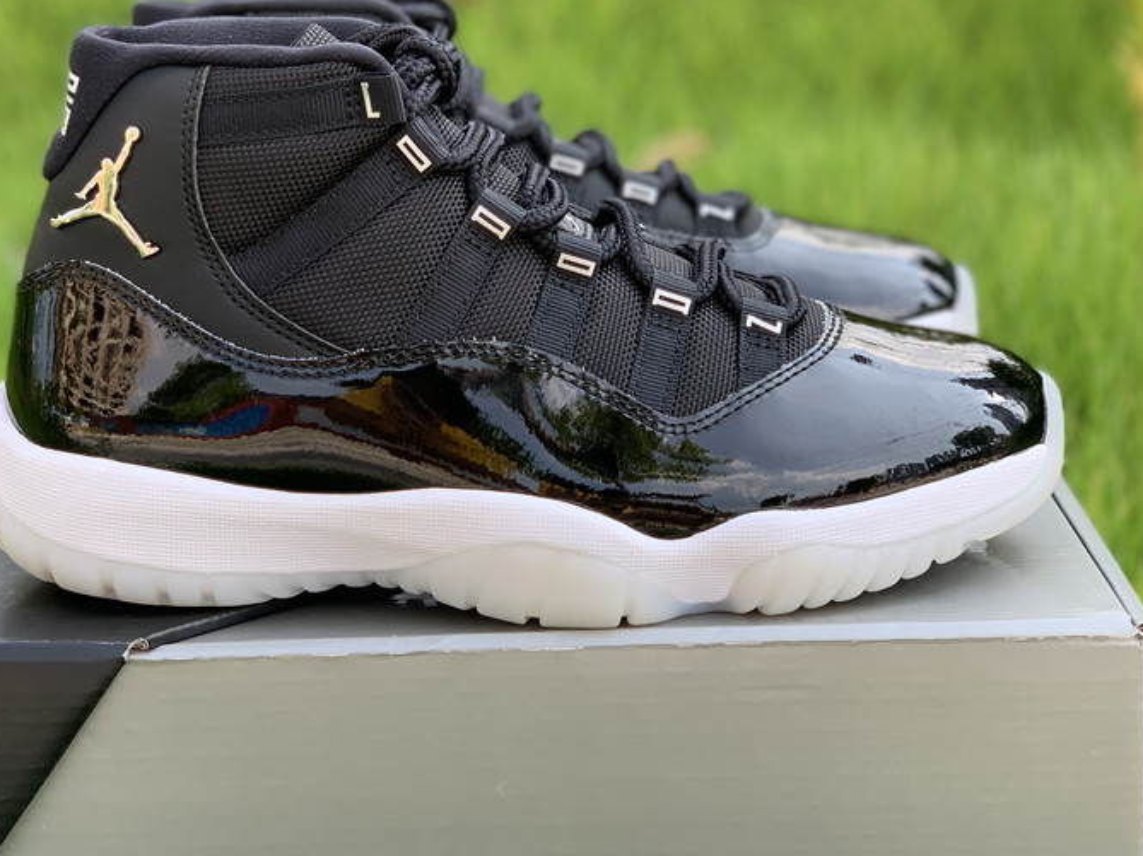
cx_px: 470
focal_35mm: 70
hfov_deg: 27.7
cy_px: 325
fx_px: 2310
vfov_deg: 21.0
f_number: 2.4
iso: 16
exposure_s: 1/122
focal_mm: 6
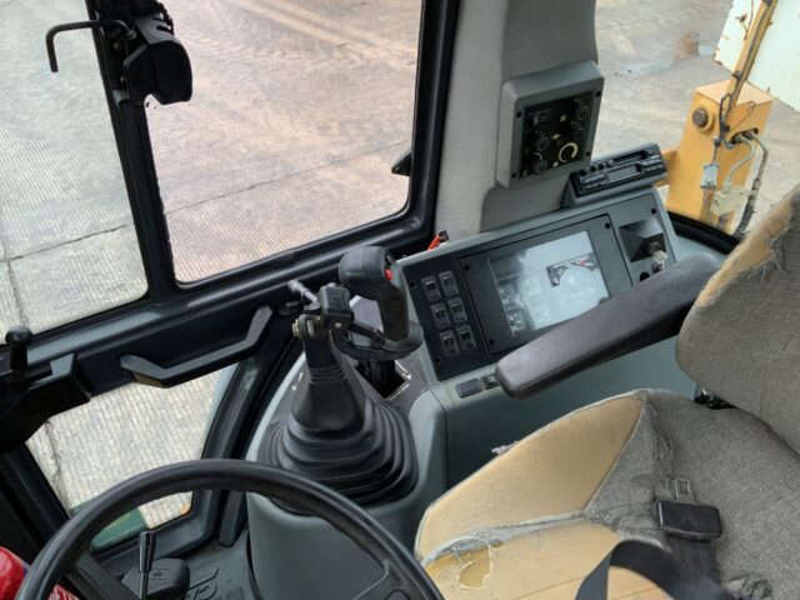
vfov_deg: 48.2
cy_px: 300
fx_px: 670
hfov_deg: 61.7
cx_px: 400
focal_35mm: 29
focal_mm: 3
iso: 64
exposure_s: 1/122
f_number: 1.8
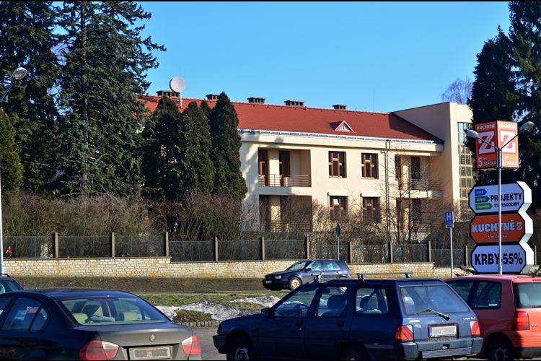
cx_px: 270
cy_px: 180
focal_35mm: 82
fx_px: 1240
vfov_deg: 16.6
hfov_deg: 24.6
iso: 160
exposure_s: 1/250
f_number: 8
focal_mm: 55
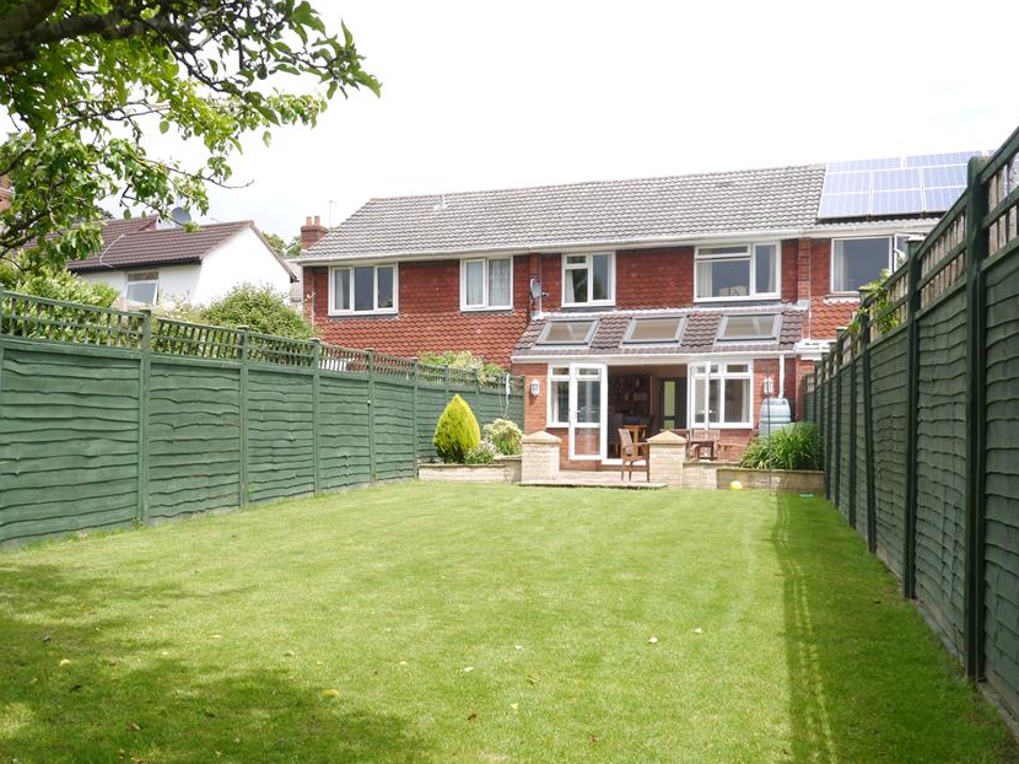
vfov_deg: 38.5
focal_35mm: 37
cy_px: 454
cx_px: 425
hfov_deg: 49.9
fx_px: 1089
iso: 160
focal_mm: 15
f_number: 6.3
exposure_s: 1/250
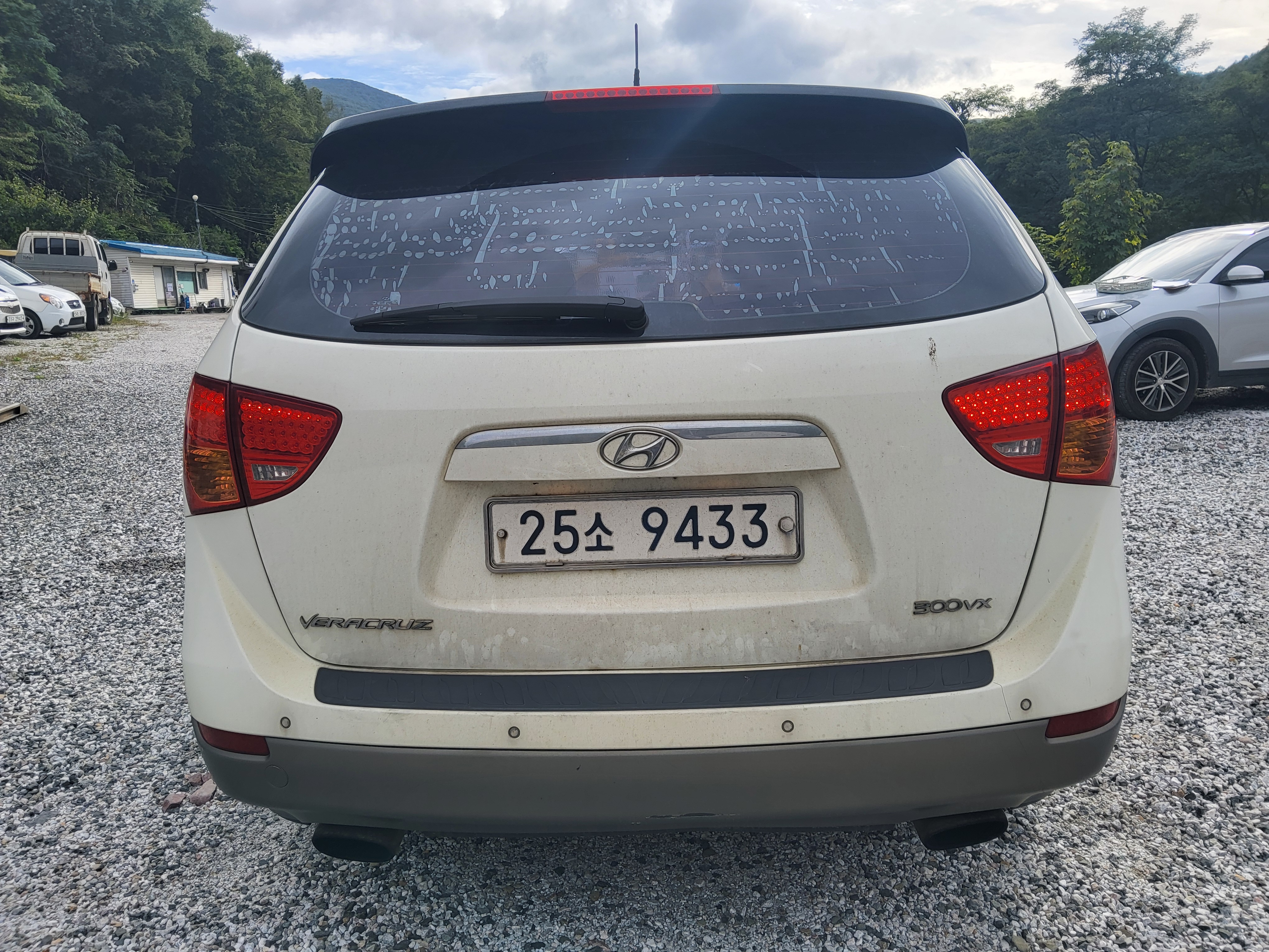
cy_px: 476
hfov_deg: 67.3
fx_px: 953
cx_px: 634
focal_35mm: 26
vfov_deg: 53.1
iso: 12
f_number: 1.8
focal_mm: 3.98
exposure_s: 1/424
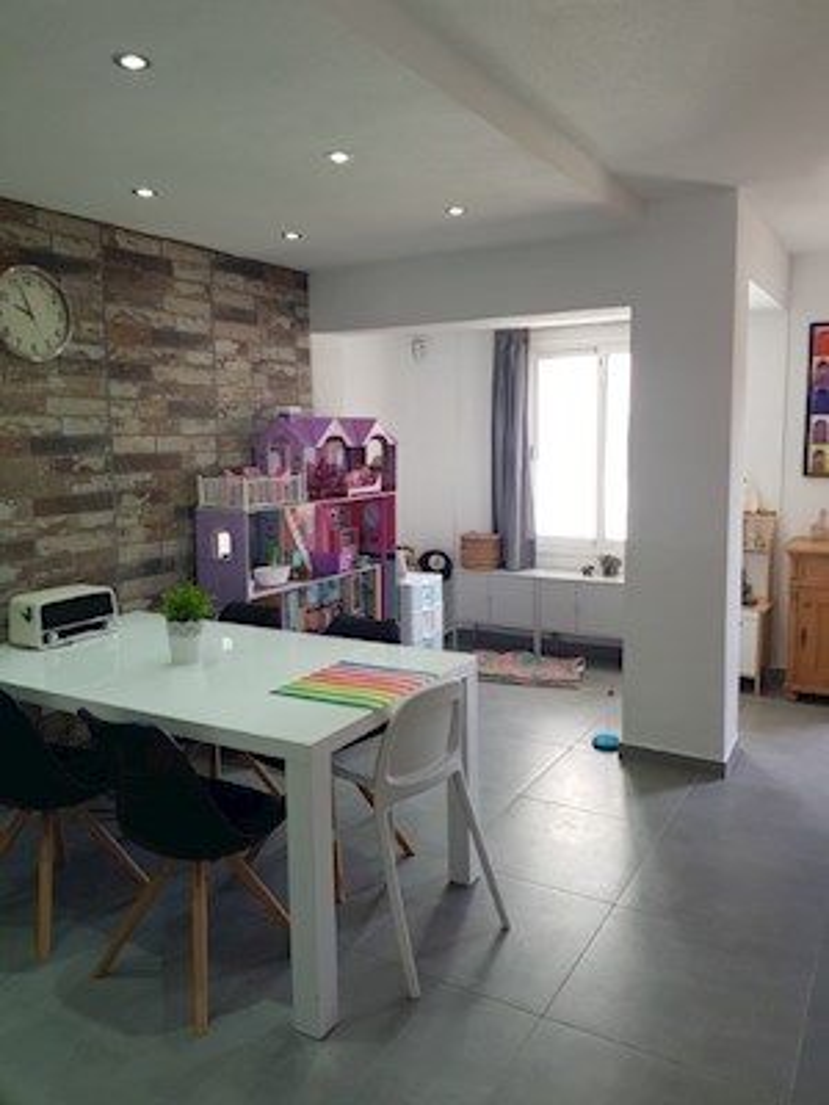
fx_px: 830
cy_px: 552
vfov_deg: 67.3
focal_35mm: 26
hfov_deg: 53.1
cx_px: 414
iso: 64
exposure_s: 1/100
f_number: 1.7
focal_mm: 4.2
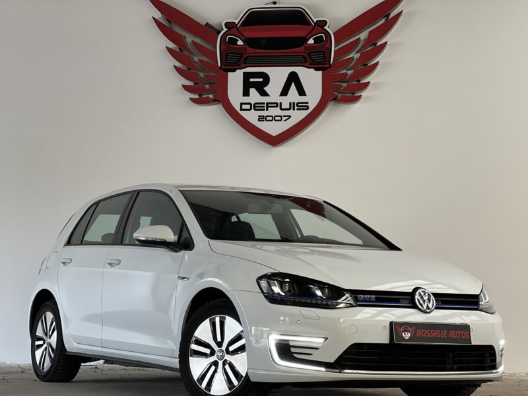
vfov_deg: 19.1
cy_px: 198
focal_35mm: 77
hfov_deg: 25.3
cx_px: 264
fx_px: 1174
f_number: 2.8
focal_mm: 9
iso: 160
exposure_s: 1/121
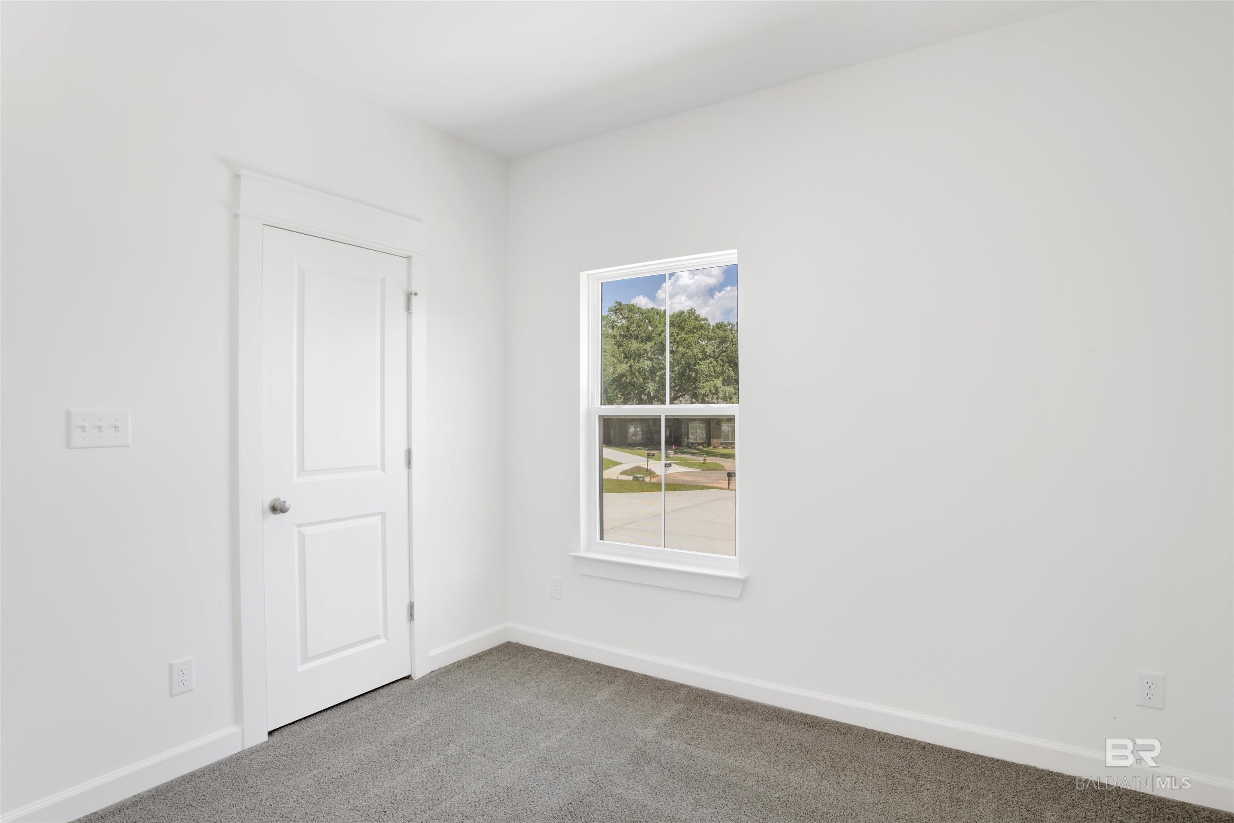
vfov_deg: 67.4
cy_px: 412
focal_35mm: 18
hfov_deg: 90.0
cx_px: 617
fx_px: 617
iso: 200
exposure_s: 1/40
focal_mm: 18
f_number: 11
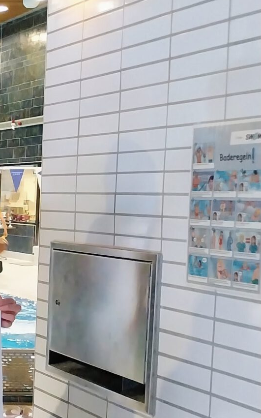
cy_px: 240
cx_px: -367
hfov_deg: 12.4
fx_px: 945
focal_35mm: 83
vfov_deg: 24.9
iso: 400
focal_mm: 4
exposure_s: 1/33.3
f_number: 1.8
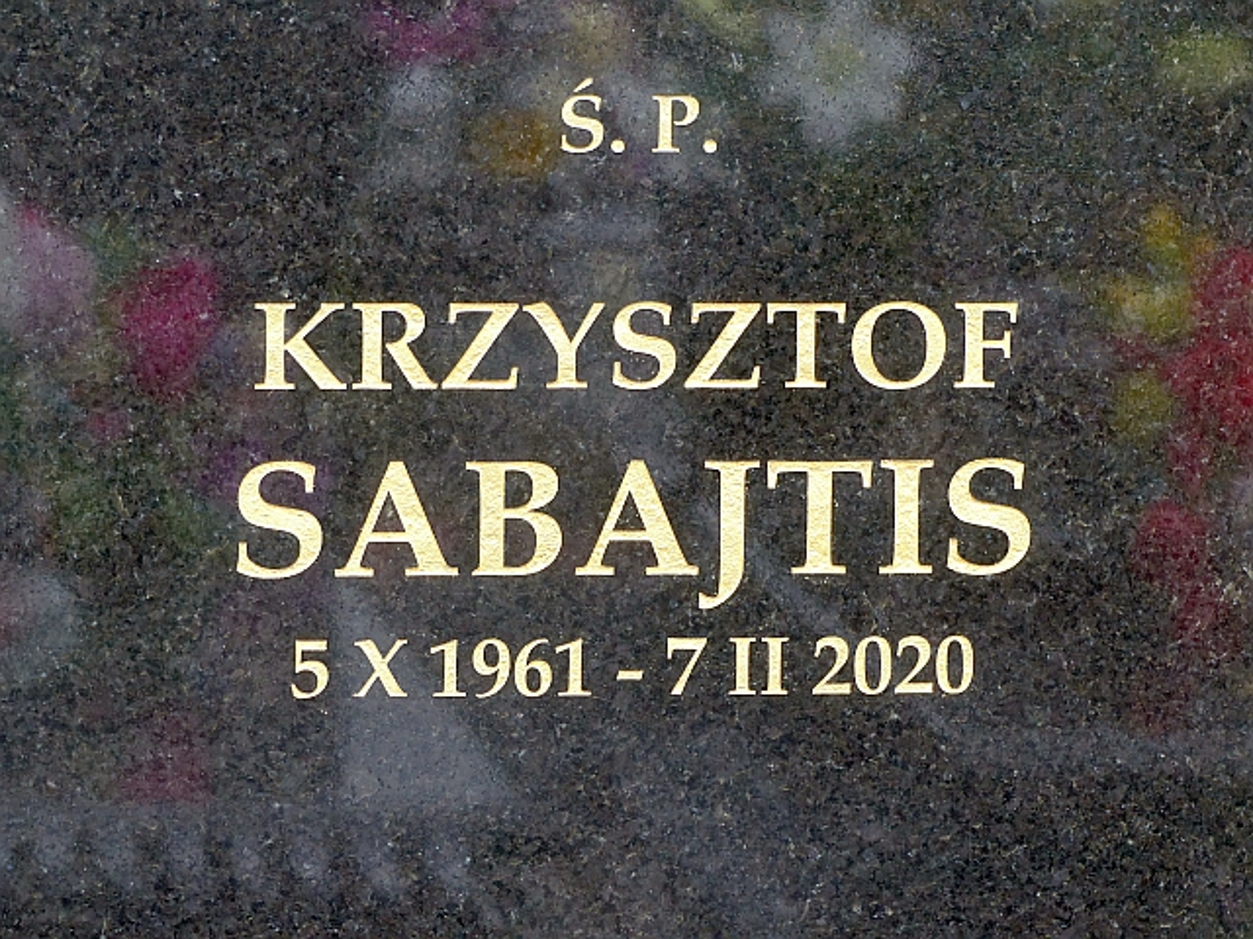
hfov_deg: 8.4
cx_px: 626
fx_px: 8543
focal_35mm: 236
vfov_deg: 6.3
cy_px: 470
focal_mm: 42.5
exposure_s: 1/125
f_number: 3.2
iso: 100
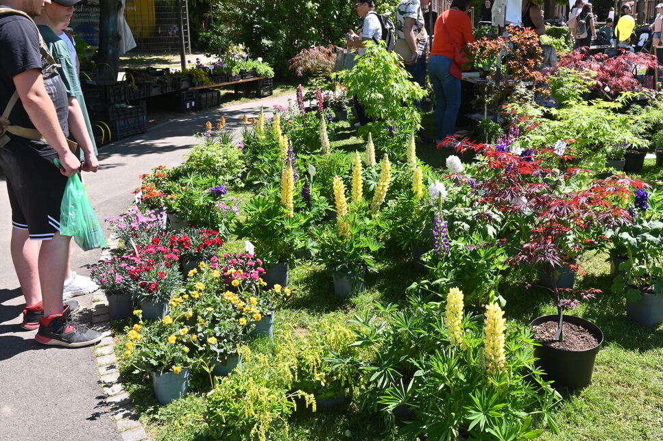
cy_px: 172
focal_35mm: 36
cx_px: 389
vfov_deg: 36.7
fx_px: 663
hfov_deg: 52.9
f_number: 11
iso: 400
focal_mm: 29
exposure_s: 1/160
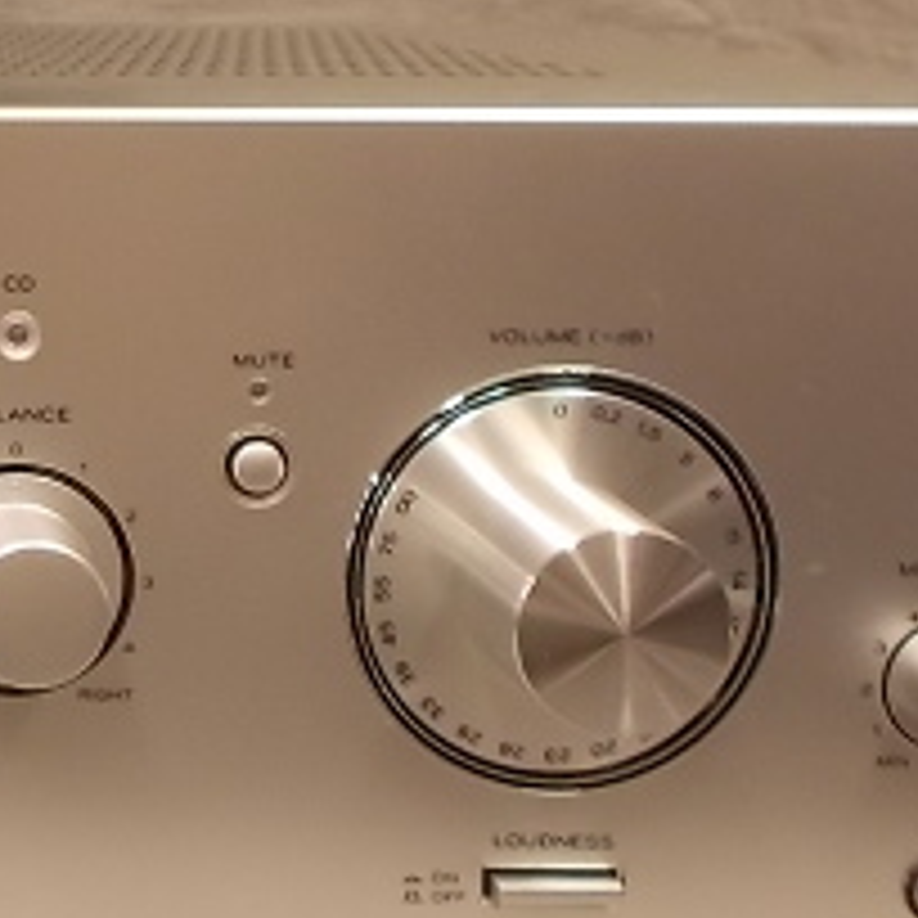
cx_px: -324
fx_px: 2640
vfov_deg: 19.6
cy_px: 205
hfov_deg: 18.2
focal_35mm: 88
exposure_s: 1/20
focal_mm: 4.6
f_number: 3.2
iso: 200
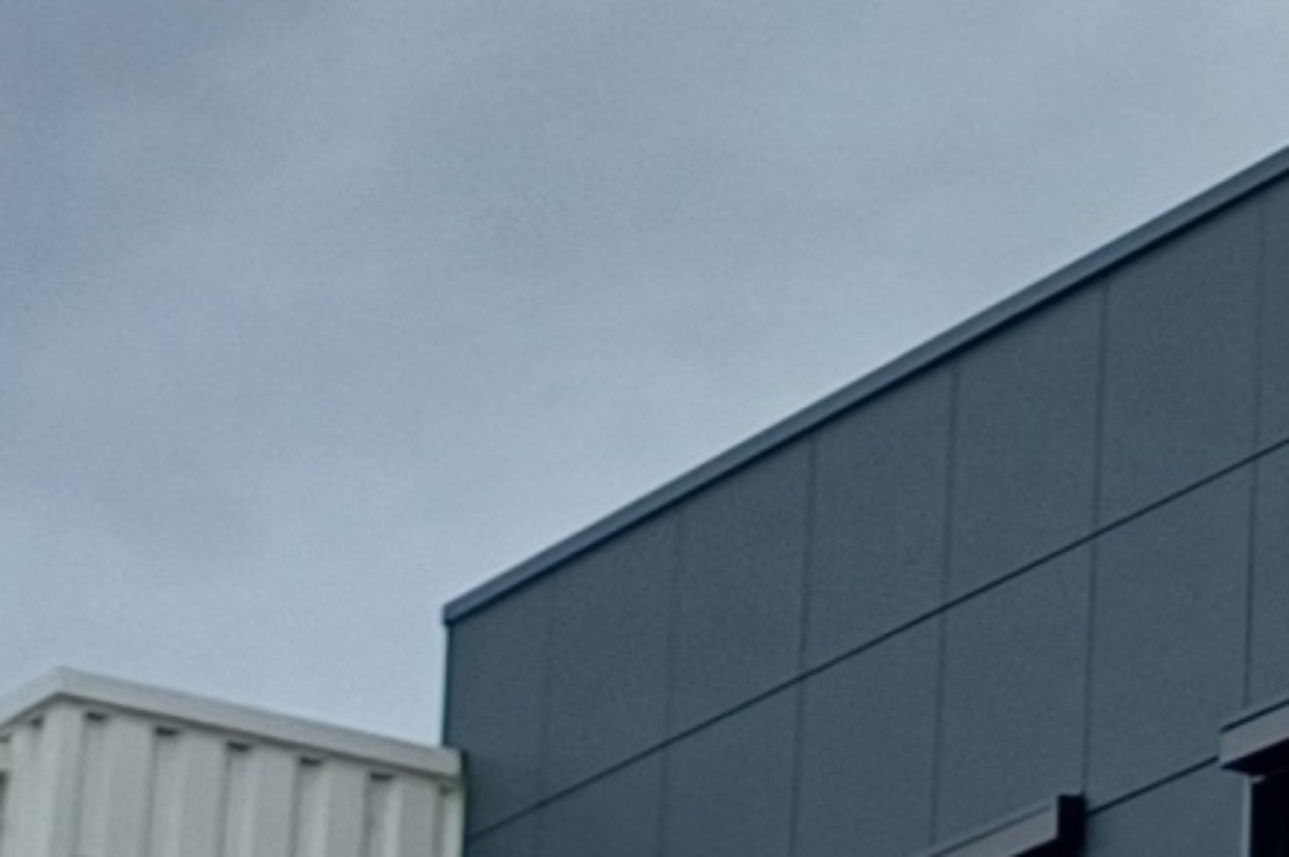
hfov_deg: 10.5
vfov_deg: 8.0
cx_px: 3206
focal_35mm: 166
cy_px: 1415
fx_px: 5939
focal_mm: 4.65
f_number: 1.8
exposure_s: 1/585
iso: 50
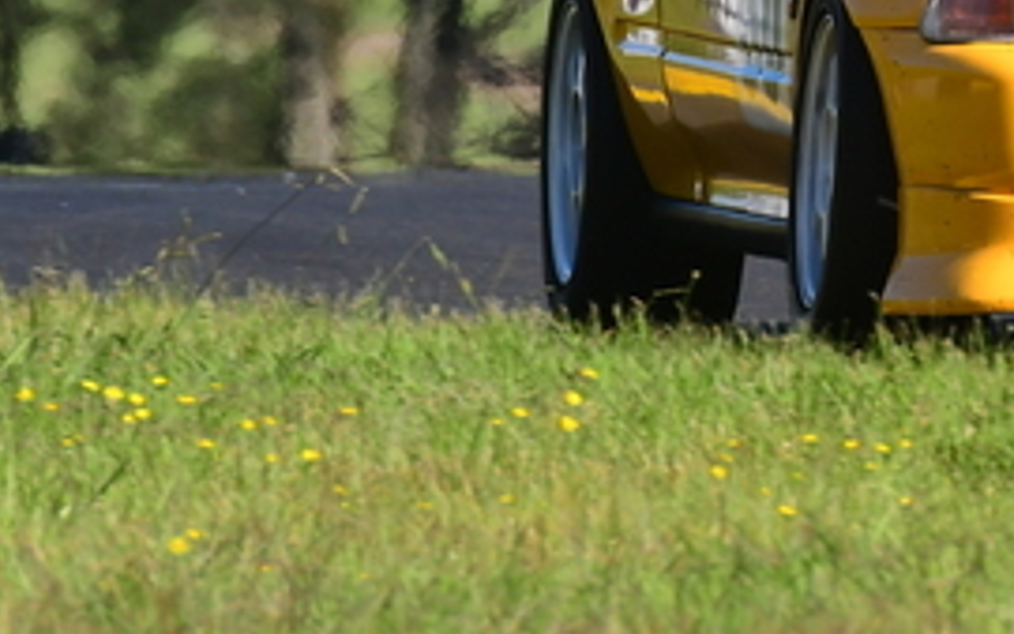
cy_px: -340
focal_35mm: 2263
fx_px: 62564
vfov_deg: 0.6
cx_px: 1288
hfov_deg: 0.9
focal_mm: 500
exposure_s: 1/640
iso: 500
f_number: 11
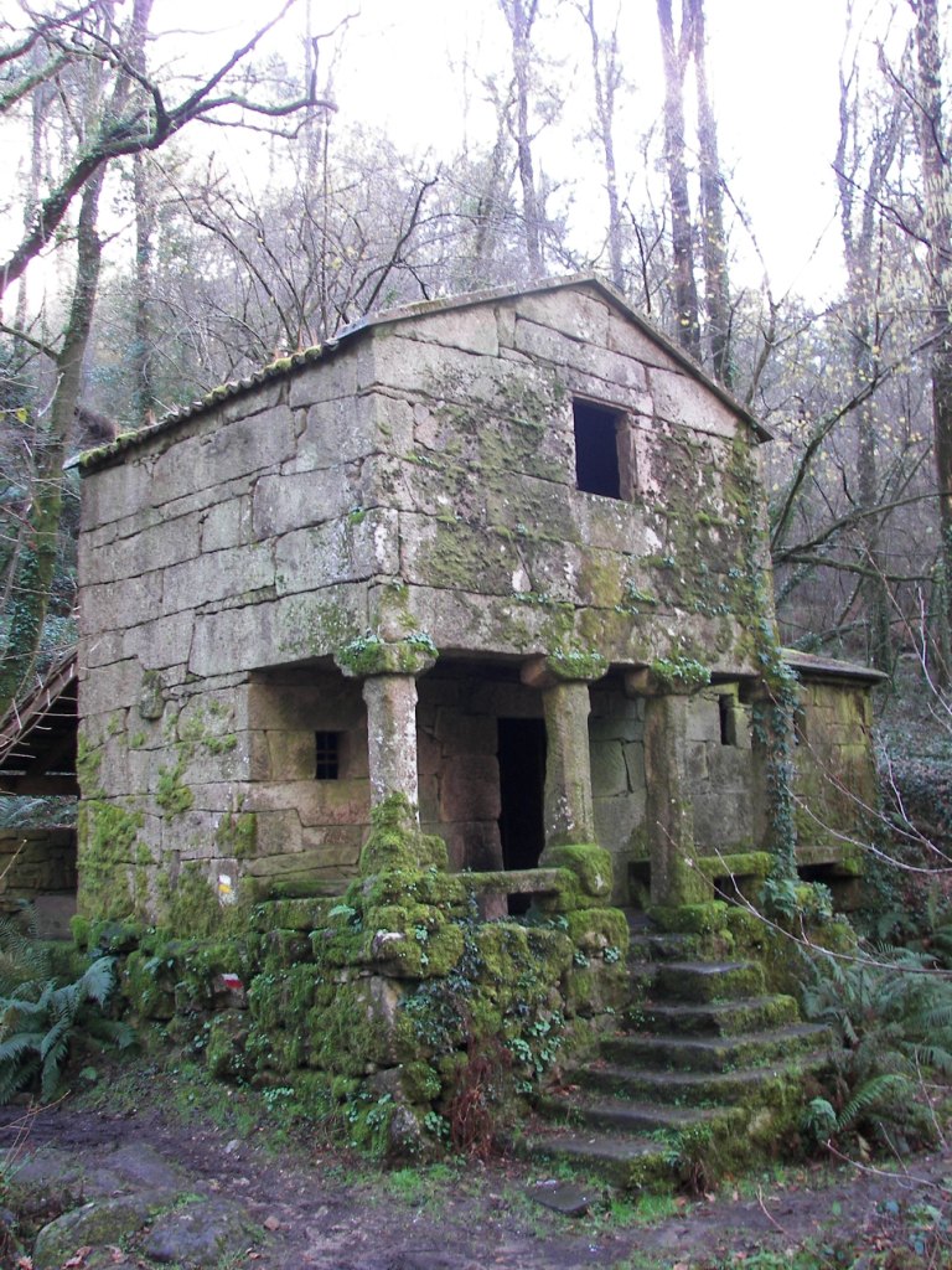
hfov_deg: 39.7
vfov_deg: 51.4
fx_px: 1320
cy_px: 635
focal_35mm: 36
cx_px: 476
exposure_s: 1/30
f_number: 2.8
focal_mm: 6
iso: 80
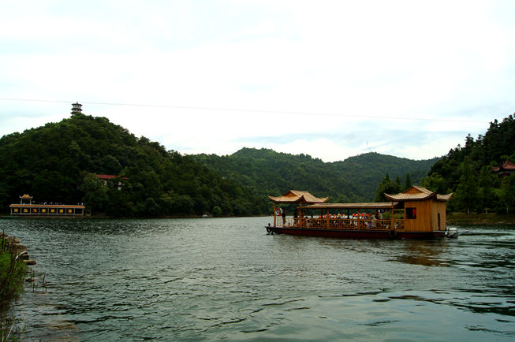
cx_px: 258
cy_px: 171
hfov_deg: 67.4
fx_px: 386
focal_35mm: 27
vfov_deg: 47.8
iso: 100
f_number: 10
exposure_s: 1/125
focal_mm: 18
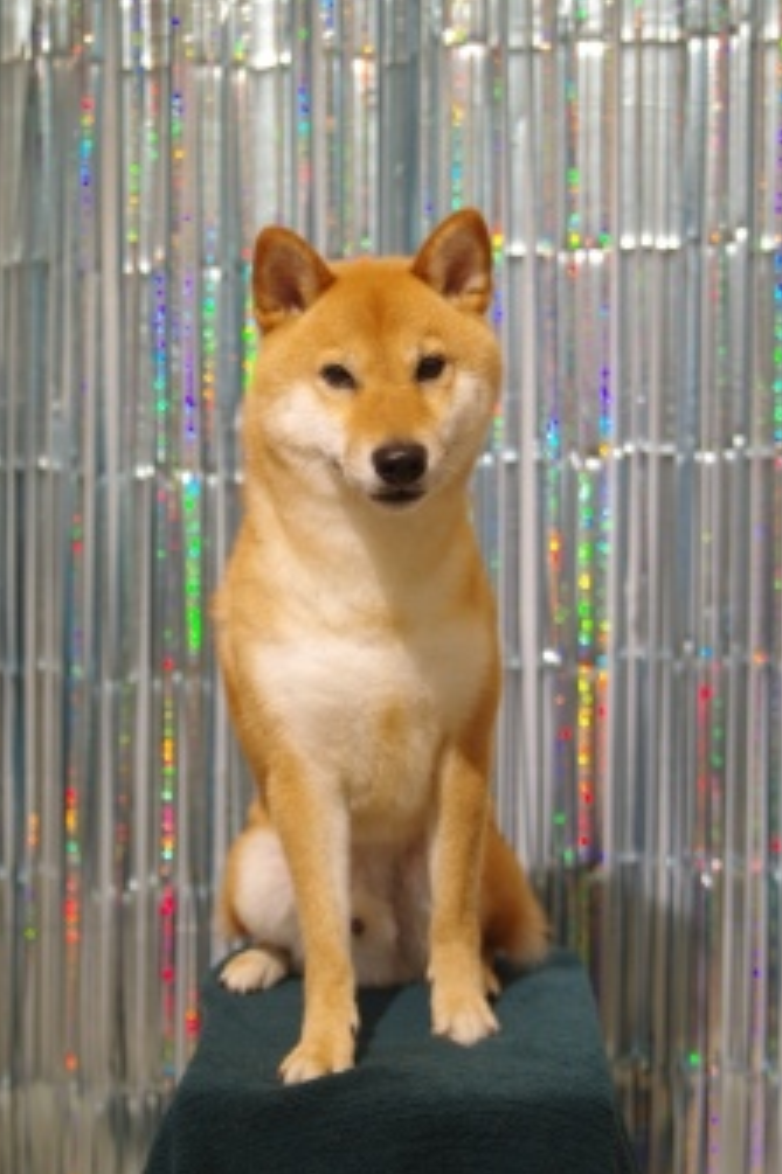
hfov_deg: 20.0
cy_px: 543
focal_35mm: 68
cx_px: 400
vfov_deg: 29.7
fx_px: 2218
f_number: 2.8
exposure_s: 1/100
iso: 320
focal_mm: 38
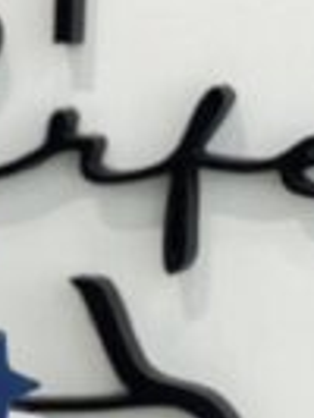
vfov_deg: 7.7
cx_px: -166
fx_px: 3091
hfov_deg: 5.8
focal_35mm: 256
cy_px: 454
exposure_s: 1/100
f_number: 2.2
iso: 100
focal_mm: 7.5
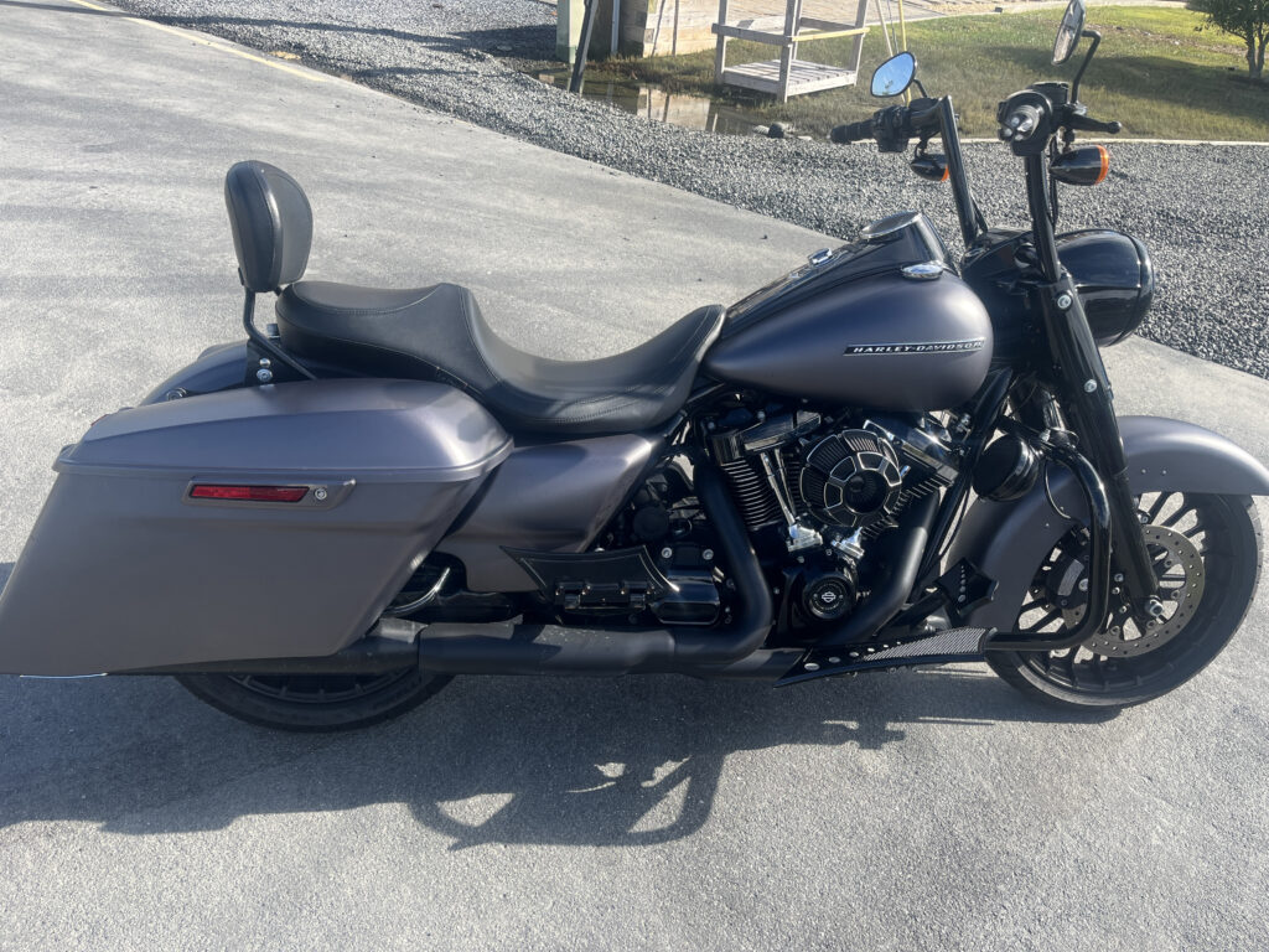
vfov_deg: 53.1
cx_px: 634
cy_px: 476
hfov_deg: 67.3
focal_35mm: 26
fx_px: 953
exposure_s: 1/1199
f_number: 1.6
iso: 50
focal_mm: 5.1
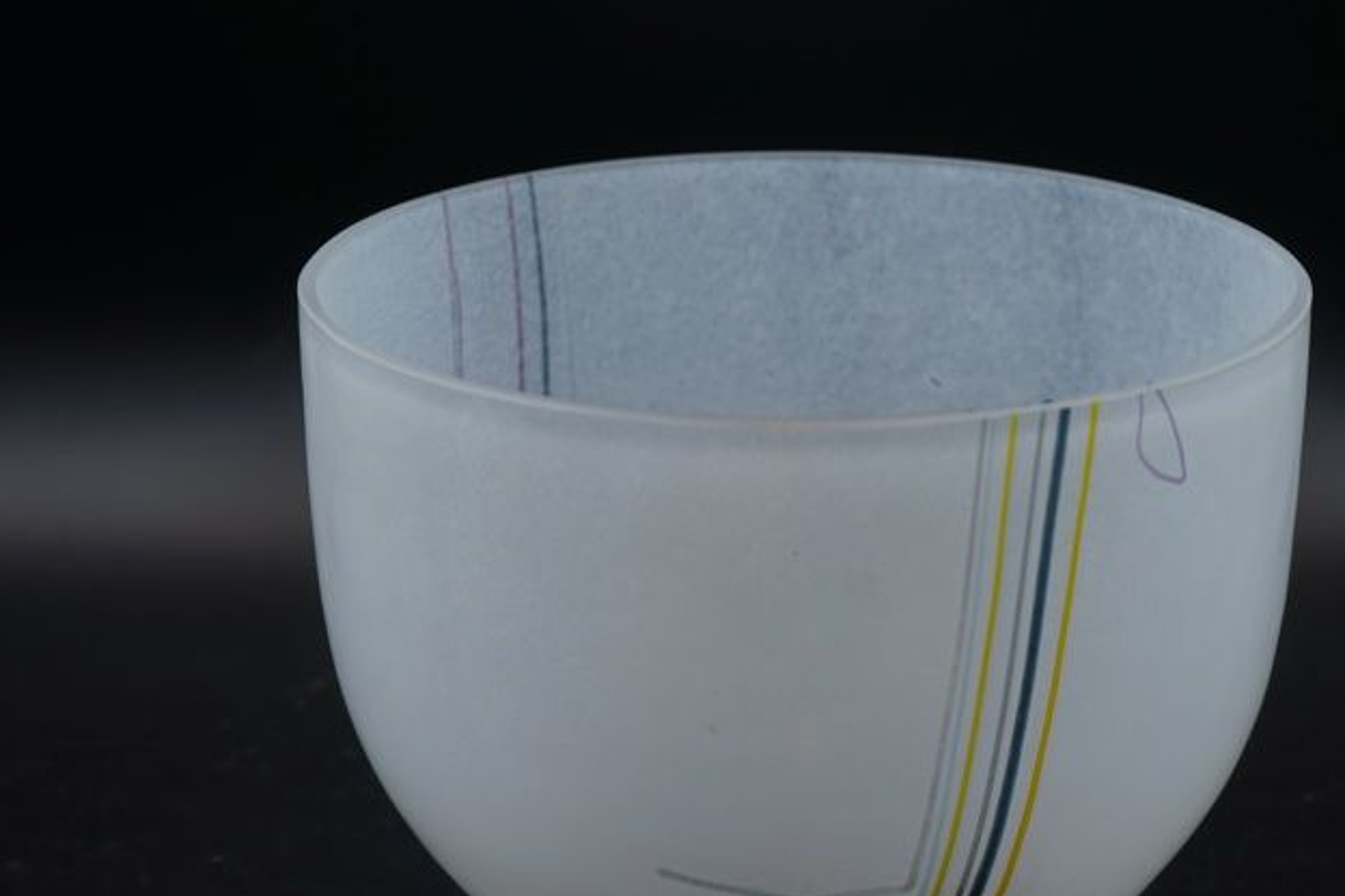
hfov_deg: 20.2
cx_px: 804
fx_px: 3773
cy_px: 571
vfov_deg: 13.5
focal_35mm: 101
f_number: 6.3
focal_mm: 70
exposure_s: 1/100
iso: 100
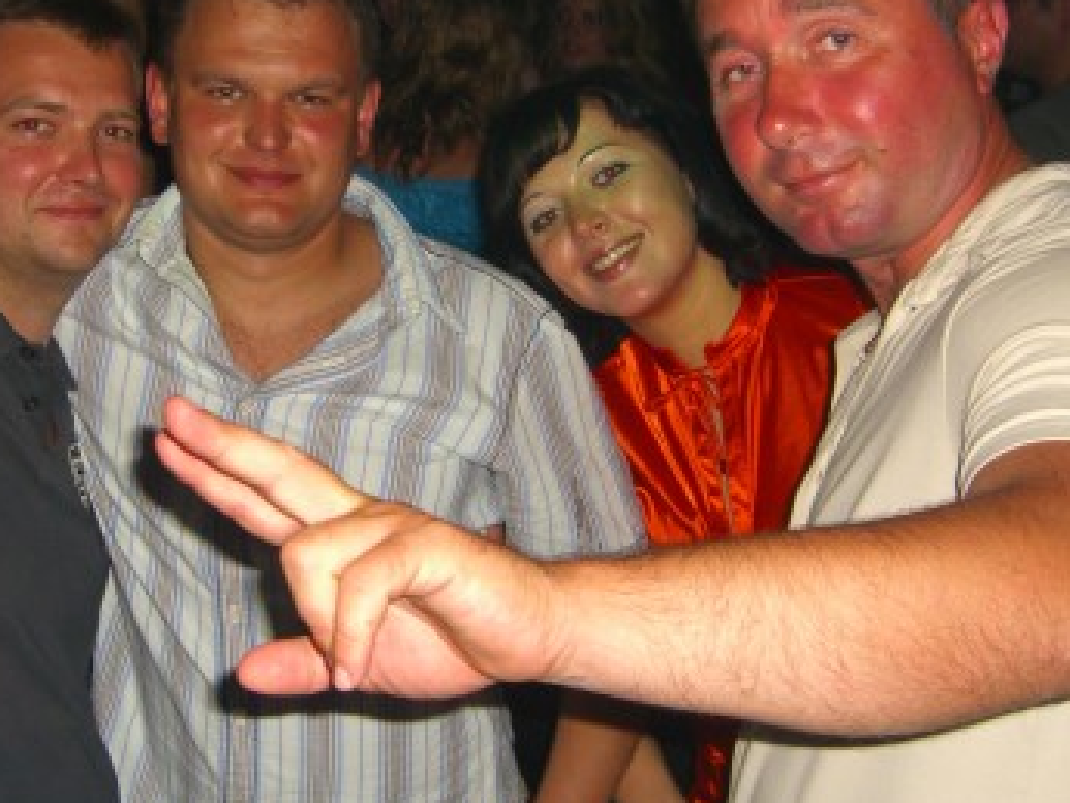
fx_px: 2041
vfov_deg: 22.3
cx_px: 419
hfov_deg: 29.3
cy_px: 350
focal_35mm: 66
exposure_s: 1/60
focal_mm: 7.9
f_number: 2.8
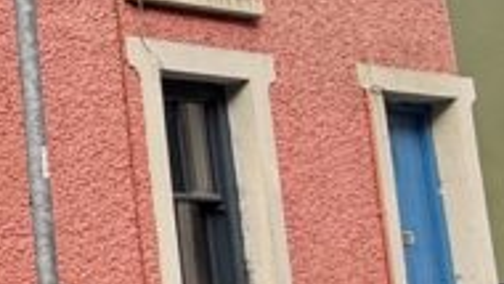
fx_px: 1096
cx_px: -451
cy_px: 135
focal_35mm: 82
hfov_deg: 18.7
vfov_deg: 14.8
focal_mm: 2.22
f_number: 2.2
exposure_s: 1/233
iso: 50
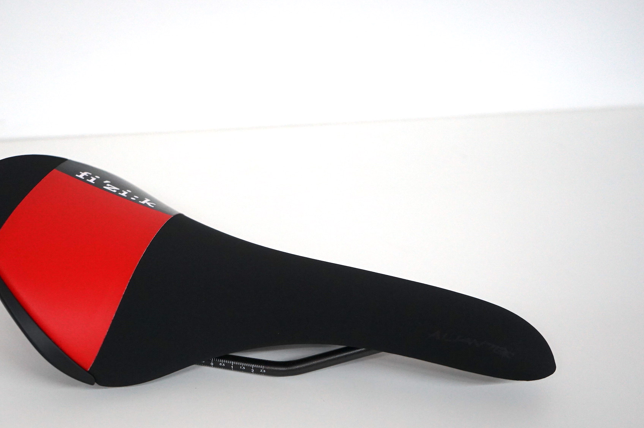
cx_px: 229
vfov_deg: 23.7
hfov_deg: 34.8
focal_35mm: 57
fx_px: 1019
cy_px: 261
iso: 1250
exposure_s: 1/160
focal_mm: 44
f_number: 4.5
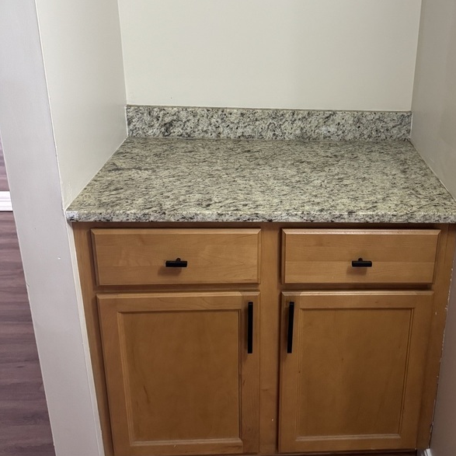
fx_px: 581
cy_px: 194
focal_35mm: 39
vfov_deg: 42.7
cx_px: 313
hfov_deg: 42.1
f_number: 1.78
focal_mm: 6.76
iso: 500
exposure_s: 1/60
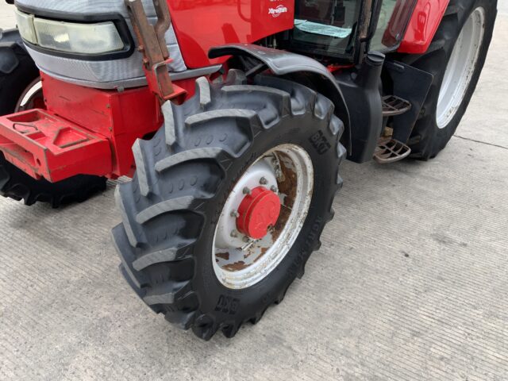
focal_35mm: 29
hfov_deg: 61.7
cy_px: 190
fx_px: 426
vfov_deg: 48.2
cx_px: 254
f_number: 1.8
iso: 16
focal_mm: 3
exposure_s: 1/320
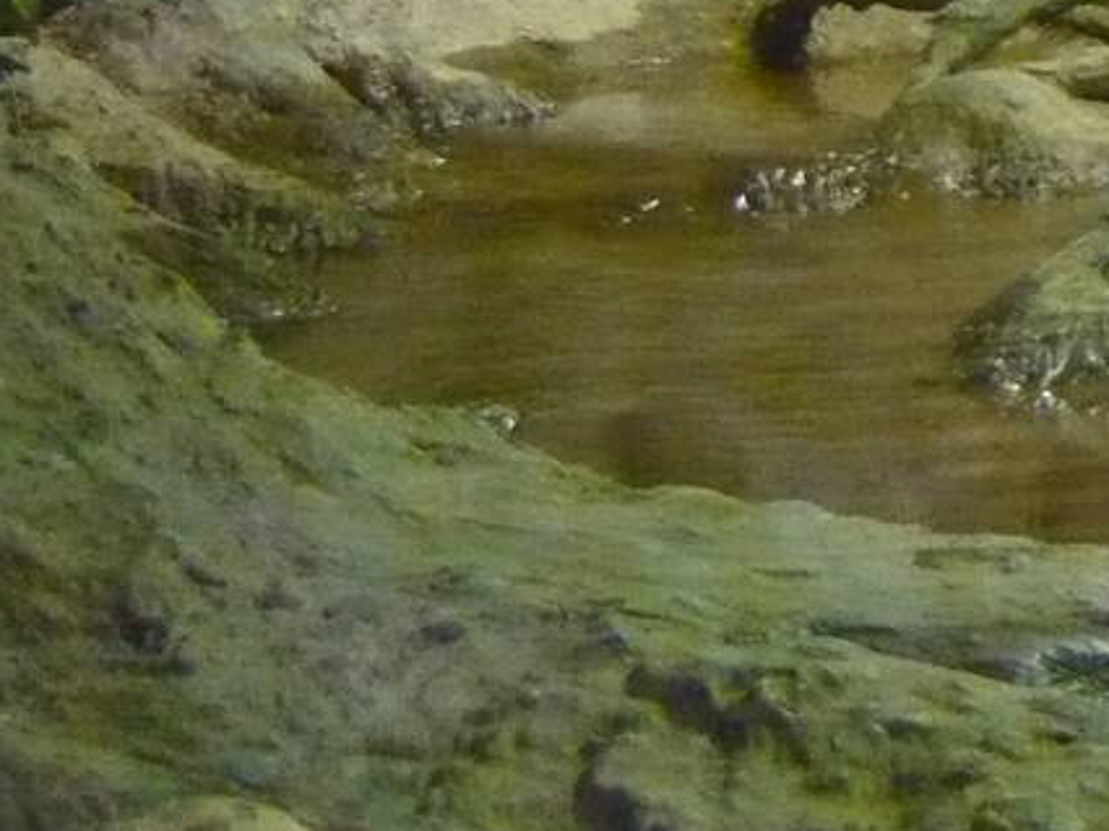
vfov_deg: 11.4
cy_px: -435
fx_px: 3970
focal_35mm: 124
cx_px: 1932
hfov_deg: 14.2
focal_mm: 5.5
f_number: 2.8
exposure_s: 1/25
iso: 800
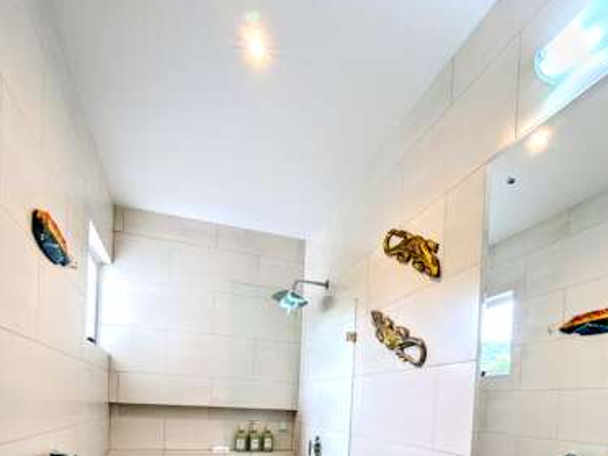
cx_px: 312
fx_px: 386
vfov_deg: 53.2
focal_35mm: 22
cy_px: 414
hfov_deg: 76.4
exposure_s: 1/48.7
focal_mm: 2.35
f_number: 2.2
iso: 46
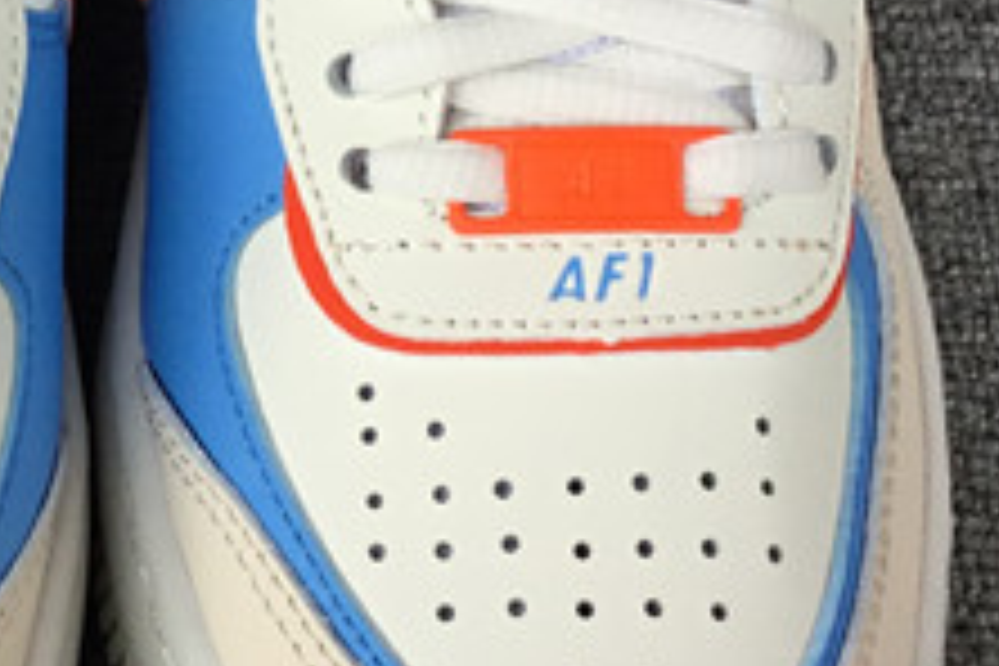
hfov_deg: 15.4
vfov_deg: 10.4
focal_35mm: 131
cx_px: 32
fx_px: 3635
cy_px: -29
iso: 25
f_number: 2.4
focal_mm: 3.3
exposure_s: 1/100
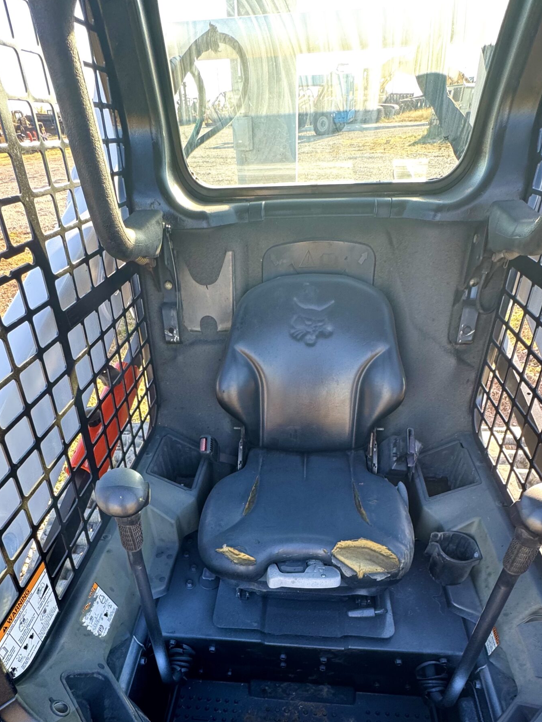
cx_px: 260
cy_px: 513
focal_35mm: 20
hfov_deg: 65.9
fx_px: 418
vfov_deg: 77.5
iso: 125
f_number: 2.2
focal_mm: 2.22
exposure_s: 1/99
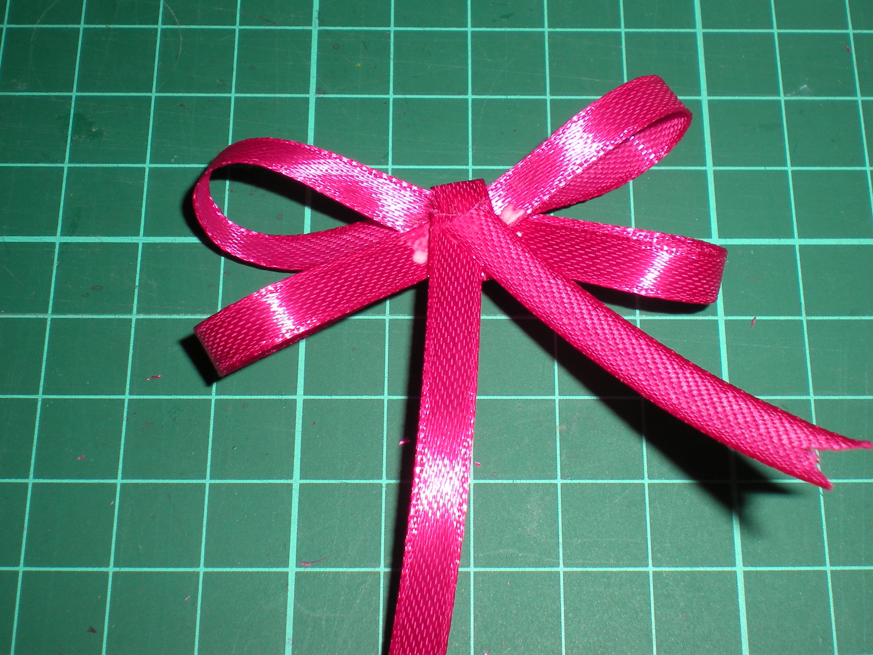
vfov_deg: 27.0
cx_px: 468
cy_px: 298
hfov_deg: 35.5
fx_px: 1362
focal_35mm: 54
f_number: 4.9
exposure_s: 1/60
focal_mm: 7.4
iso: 64
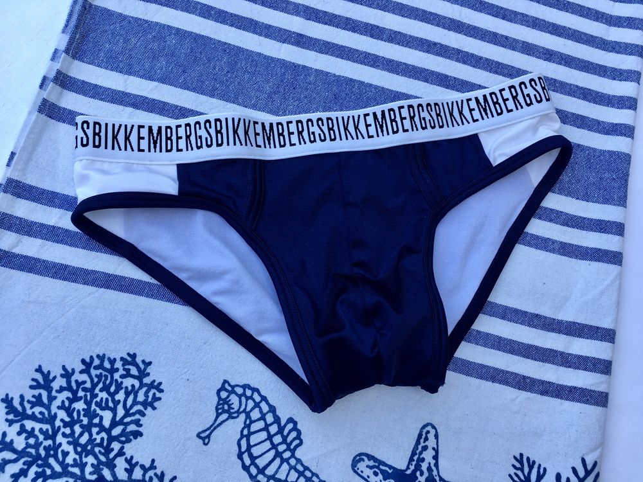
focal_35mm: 29
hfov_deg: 61.7
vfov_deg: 48.2
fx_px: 539
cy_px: 241
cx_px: 322
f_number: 2.2
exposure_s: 1/126
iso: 25
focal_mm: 4.15
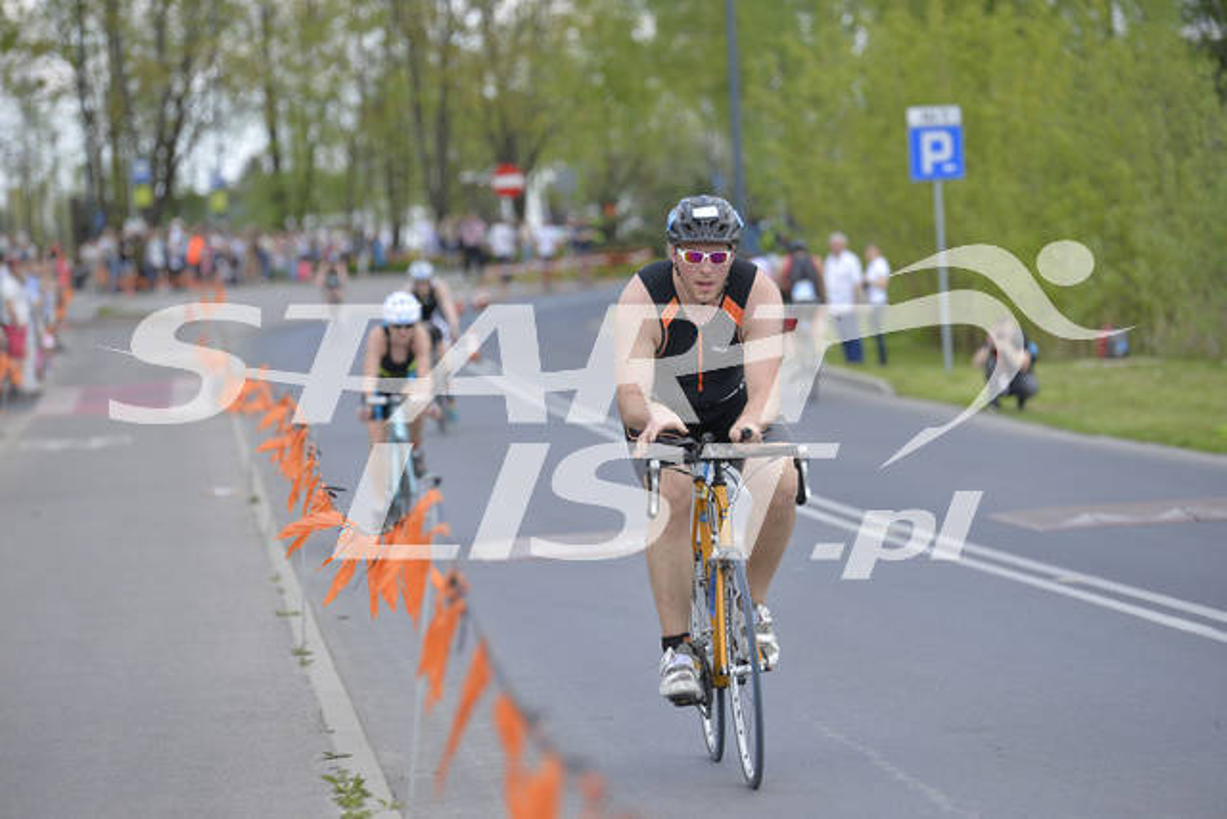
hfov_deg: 10.3
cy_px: 410
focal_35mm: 200
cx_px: 614
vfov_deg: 6.9
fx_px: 6818
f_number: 4
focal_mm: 200
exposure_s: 1/2500
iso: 400
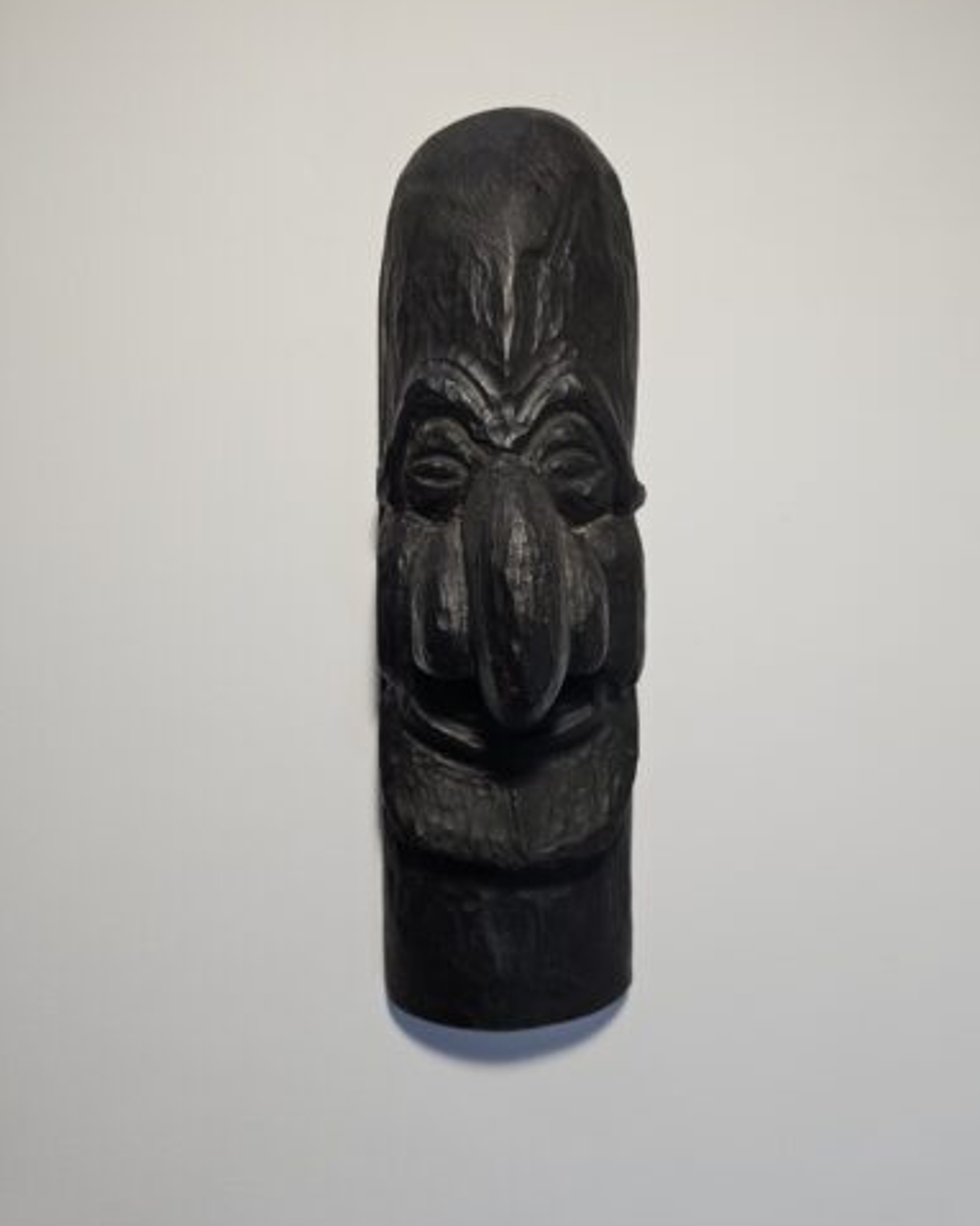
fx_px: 907
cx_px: 509
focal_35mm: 25
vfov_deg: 68.0
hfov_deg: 56.8
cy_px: 569
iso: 40
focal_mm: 6.3
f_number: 1.7
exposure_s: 1/120
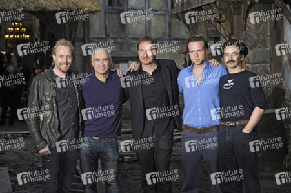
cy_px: 96
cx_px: 146
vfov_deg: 13.0
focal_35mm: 105
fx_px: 848
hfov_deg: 19.5
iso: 800
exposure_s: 1/160
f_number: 5.6
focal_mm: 105
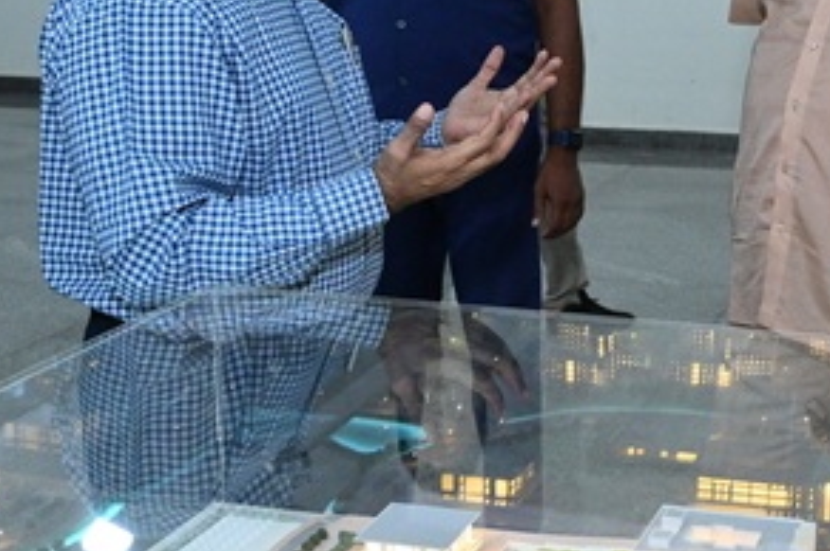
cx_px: 695
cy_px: 179
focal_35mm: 74
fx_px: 1704
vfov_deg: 18.3
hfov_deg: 26.7
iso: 4000
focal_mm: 24
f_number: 6.3
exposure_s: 1/125
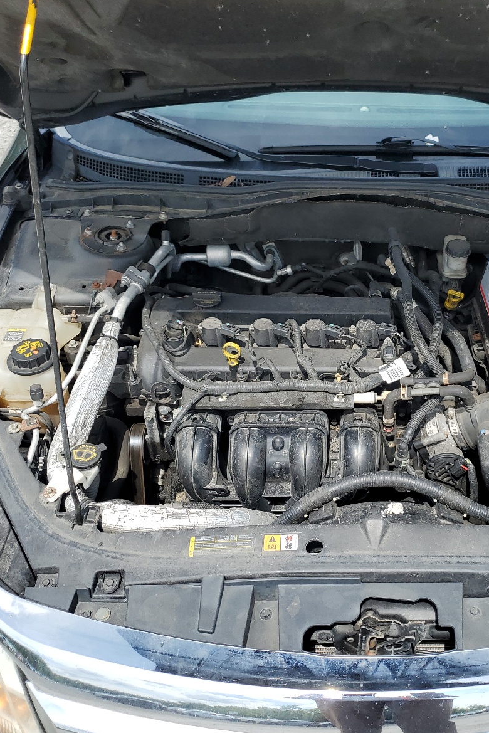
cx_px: 390
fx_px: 753
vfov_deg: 51.9
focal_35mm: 37
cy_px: 358
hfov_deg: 34.9
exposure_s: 1/1667
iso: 50
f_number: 1.5
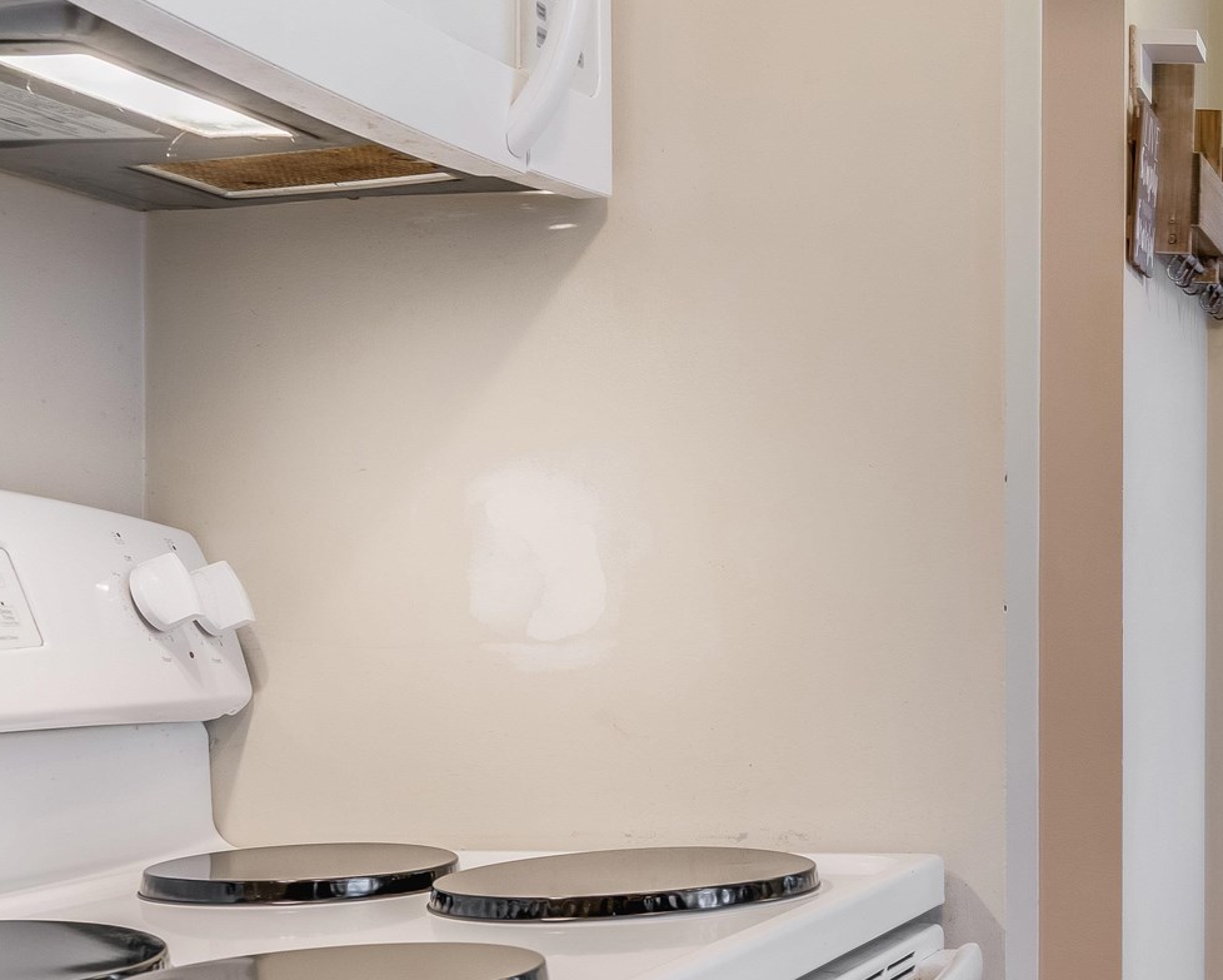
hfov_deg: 29.4
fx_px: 2028
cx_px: 1429
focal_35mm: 56
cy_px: 620
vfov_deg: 27.0
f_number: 8
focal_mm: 19
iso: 320
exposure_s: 1/4
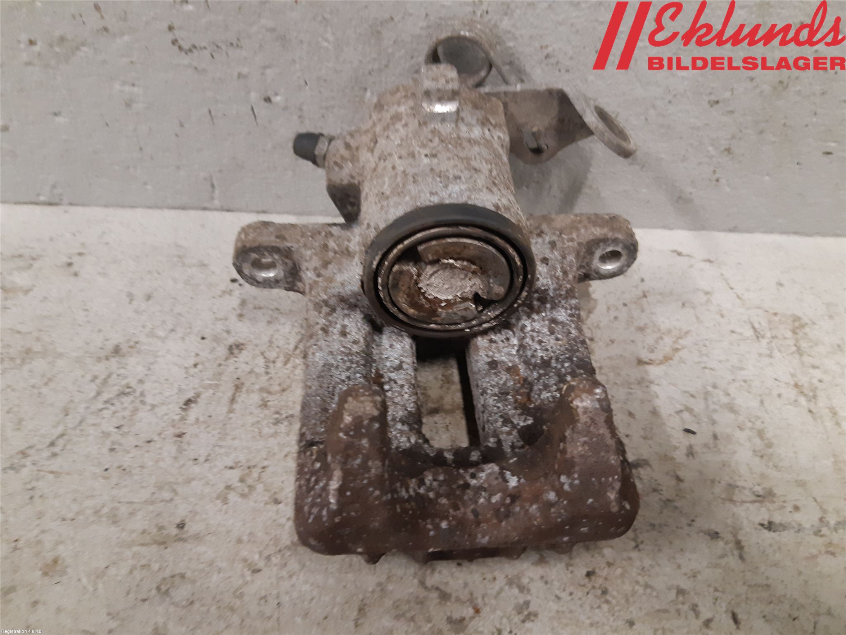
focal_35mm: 26
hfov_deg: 67.3
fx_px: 635
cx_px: 423
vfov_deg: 53.1
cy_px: 318
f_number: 1.7
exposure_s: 1/50
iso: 250
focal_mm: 3.93
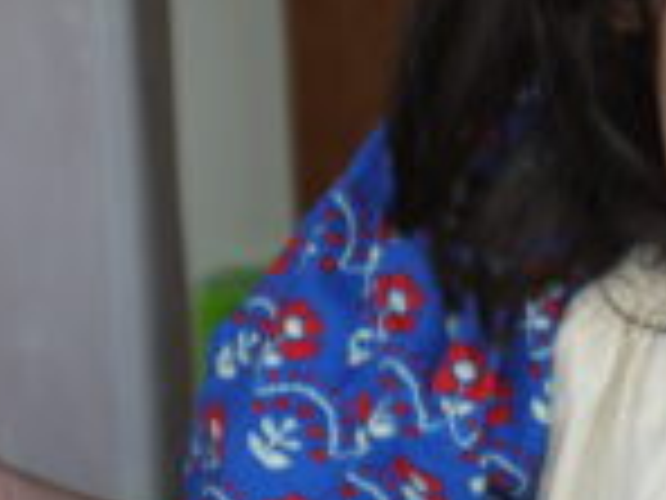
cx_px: 1008
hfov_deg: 5.8
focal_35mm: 341
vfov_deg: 4.4
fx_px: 6561
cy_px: 423
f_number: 5.6
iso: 250
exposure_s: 1/80
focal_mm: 42
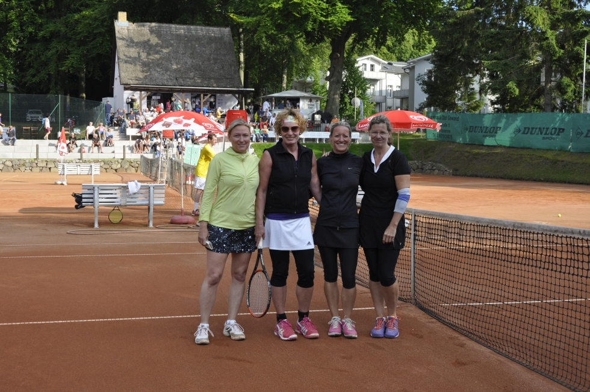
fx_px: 737
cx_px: 295
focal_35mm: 45
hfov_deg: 43.6
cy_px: 196
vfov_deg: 29.8
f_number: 8
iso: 200
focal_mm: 30
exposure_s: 1/250
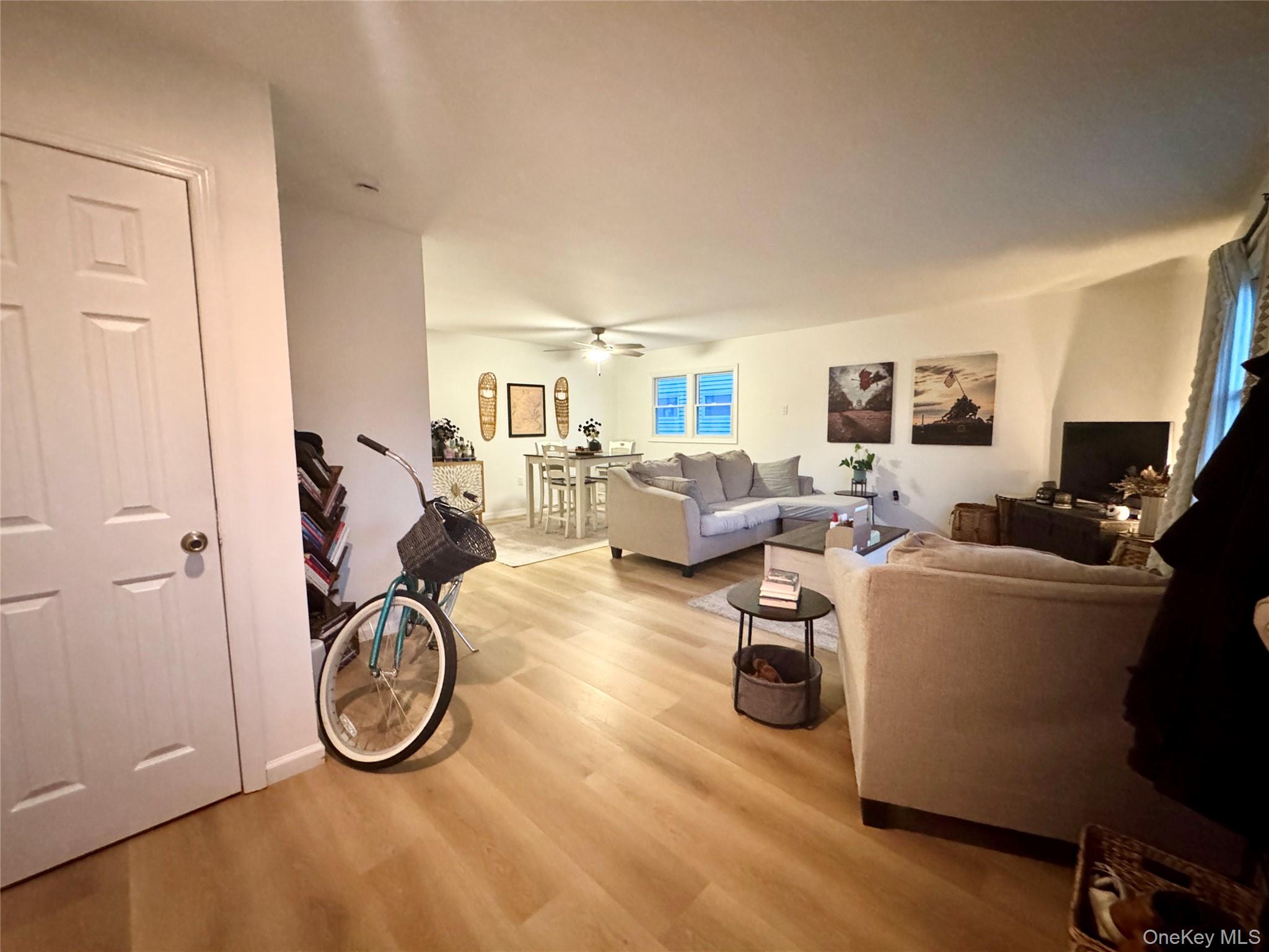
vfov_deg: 85.7
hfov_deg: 102.1
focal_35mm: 14
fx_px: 513
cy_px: 476
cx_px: 634
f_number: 2.2
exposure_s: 1/60
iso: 1250
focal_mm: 2.22
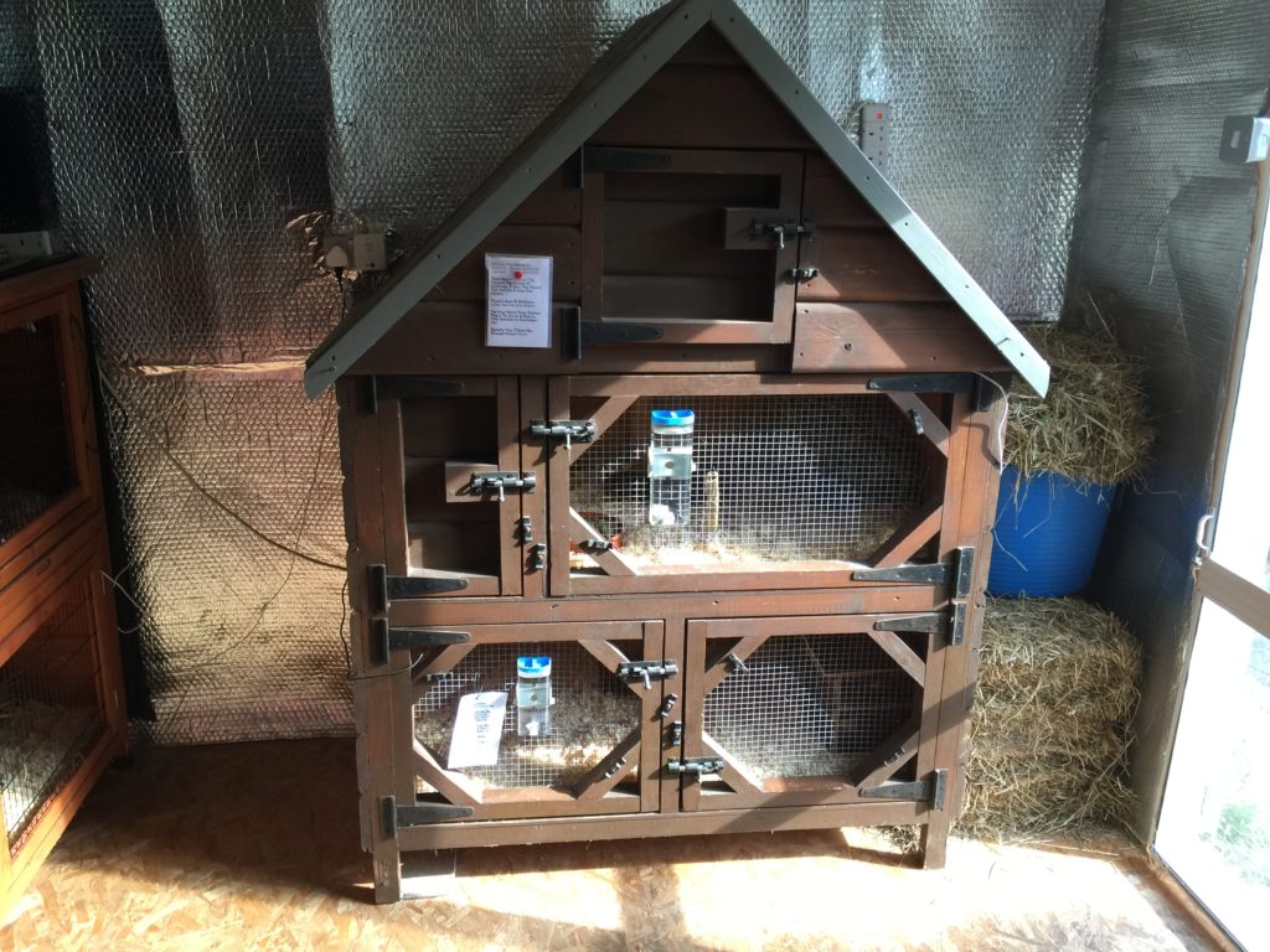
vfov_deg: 48.2
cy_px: 476
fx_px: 1064
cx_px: 635
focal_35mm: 29
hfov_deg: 61.7
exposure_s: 1/50
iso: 40
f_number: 2.2
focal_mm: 4.15
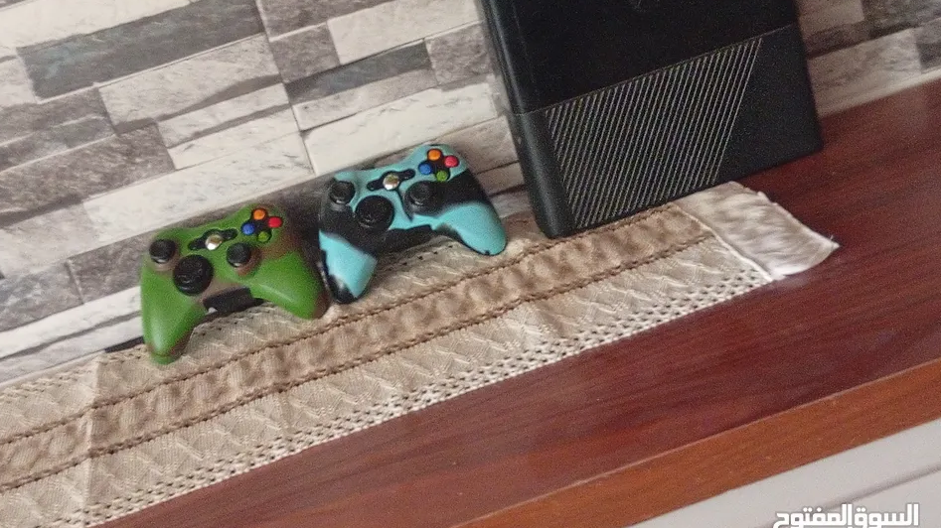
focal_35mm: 54
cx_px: 467
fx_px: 1347
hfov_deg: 38.5
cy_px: 219
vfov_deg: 22.2
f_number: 1.8
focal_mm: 3.84
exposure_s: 1/16.7
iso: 1498
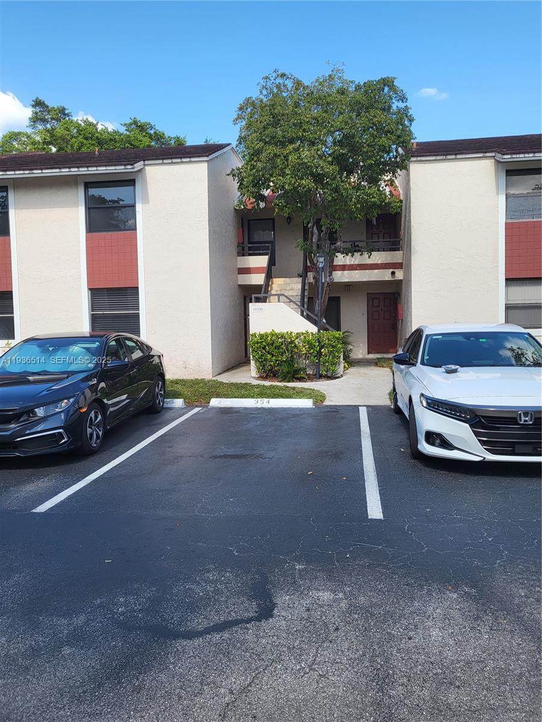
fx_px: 543
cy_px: 361
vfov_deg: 67.3
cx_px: 271
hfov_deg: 53.1
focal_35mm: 26
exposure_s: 1/1129
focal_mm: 4.25
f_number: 1.8
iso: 50
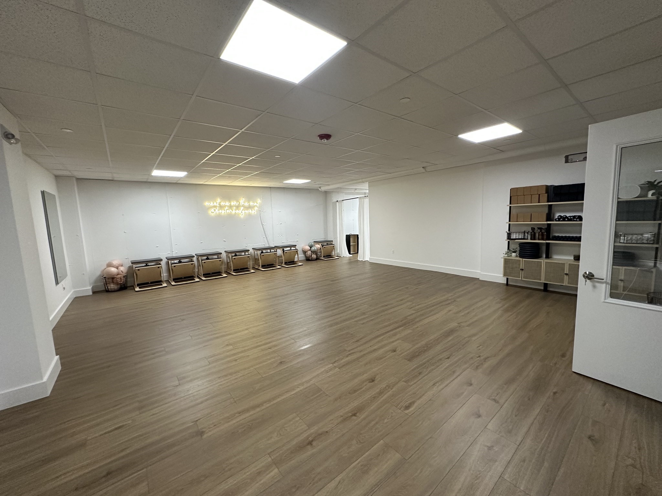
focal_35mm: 14
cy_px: 248
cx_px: 331
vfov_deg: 85.7
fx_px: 268
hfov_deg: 102.1
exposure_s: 1/60
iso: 250
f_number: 2.2
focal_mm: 2.22
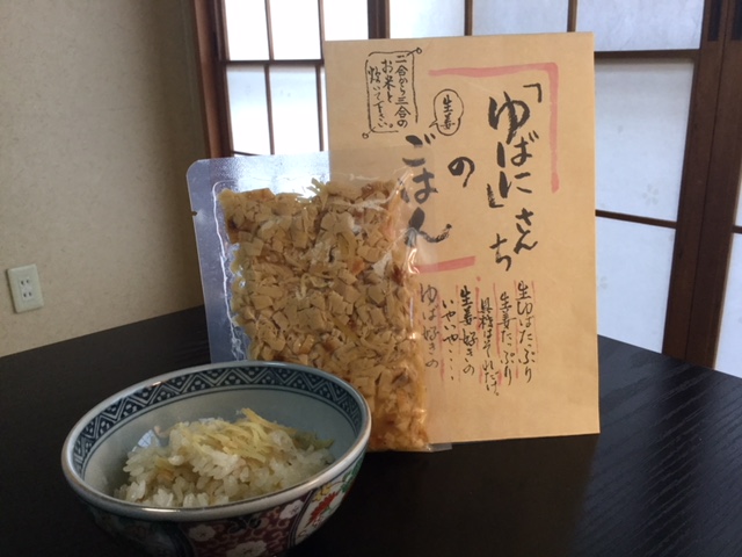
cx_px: 371
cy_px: 278
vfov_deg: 45.4
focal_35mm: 31
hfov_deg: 58.4
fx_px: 664
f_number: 2.4
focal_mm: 3.3
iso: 32
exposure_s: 1/30
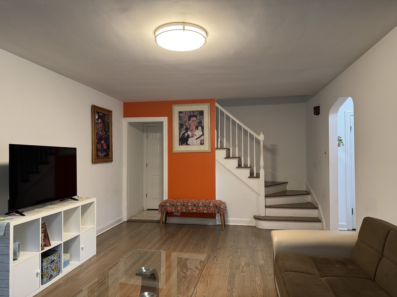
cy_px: 148
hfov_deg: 71.6
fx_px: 275
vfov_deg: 56.8
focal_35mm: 24
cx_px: 198
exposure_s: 1/60
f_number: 1.78
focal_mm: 6.76
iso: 250
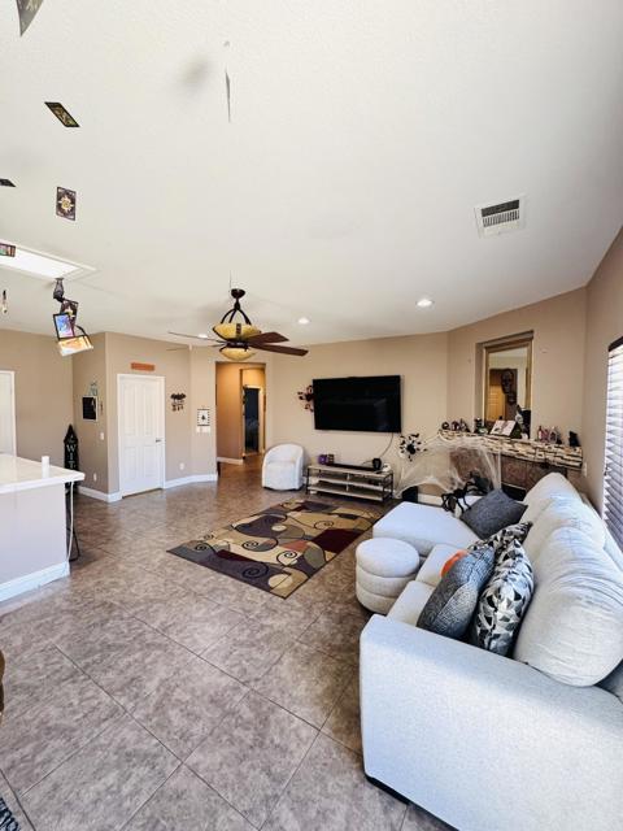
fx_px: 336
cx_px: 312
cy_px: 416
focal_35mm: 14
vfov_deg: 102.1
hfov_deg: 85.7
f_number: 2.2
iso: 250
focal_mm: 2.22
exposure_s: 1/120
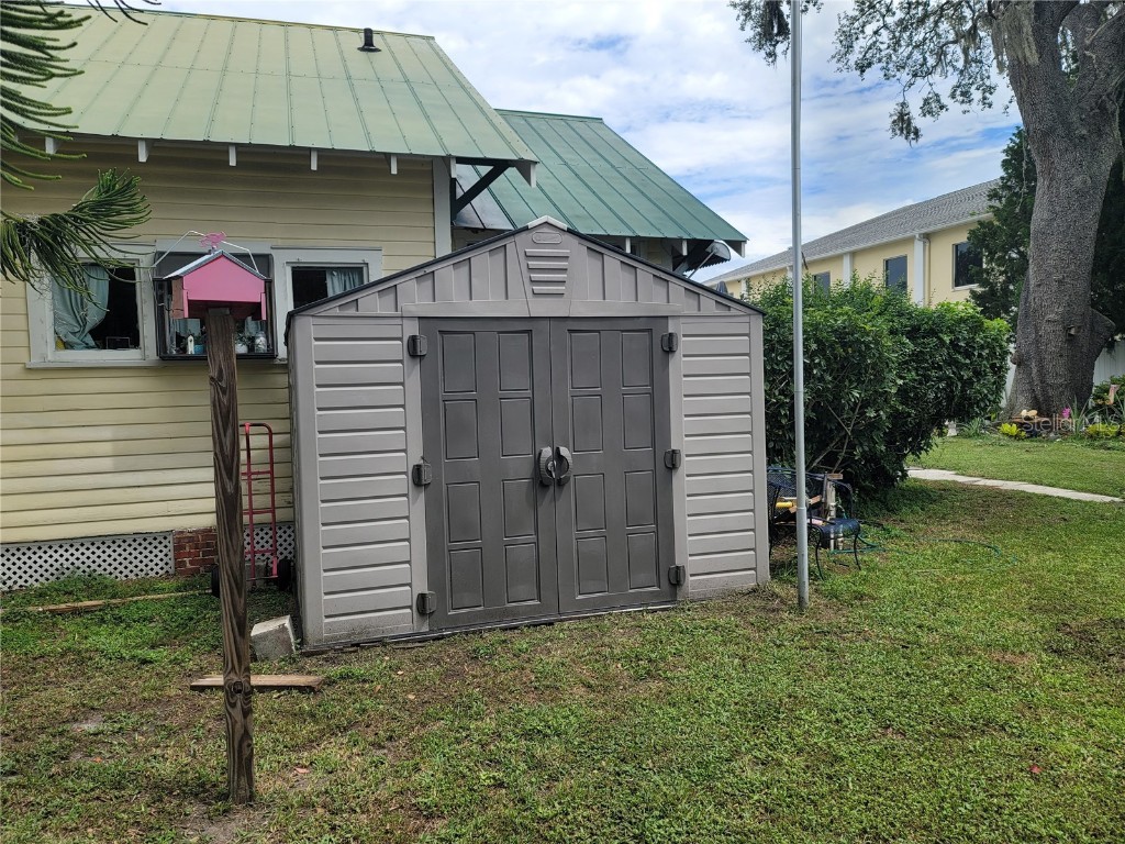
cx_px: 562
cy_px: 422
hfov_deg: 69.4
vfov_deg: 54.9
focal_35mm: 25
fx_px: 812
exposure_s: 1/677
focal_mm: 7
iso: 20
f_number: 1.8
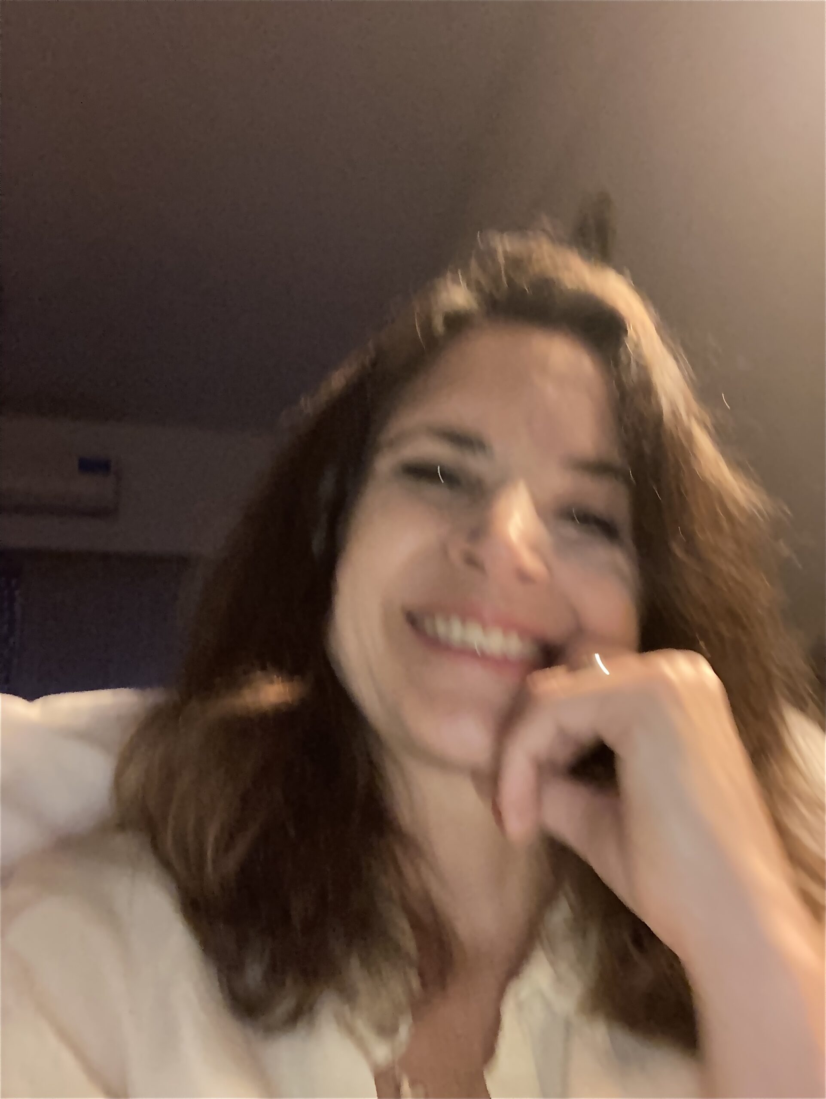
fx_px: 1017
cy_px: 550
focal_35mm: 32
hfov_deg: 44.2
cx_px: 413
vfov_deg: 56.8
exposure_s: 1/25
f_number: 2.2
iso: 320
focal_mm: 2.87
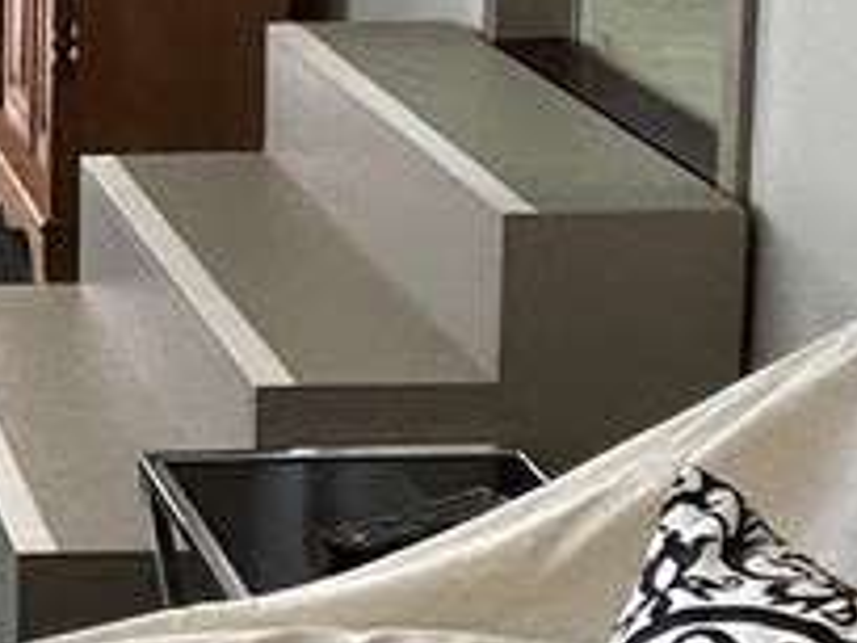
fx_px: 2451
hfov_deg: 17.1
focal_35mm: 99
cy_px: -240
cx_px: -571
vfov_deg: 14.2
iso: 200
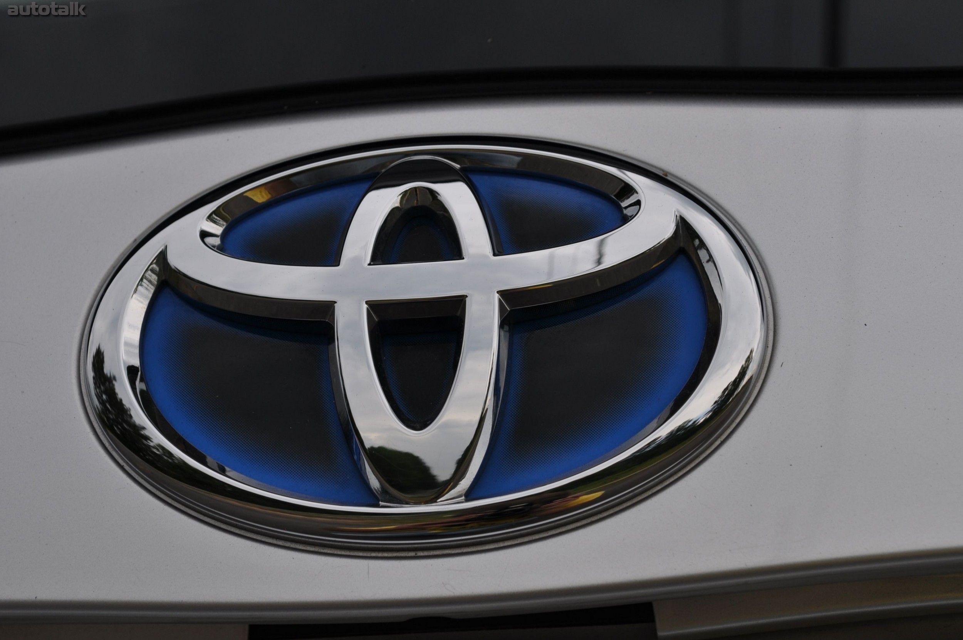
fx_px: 2204
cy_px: 320
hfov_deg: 24.6
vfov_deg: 16.5
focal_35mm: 82
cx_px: 482
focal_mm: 55
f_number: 10
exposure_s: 1/200
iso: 200
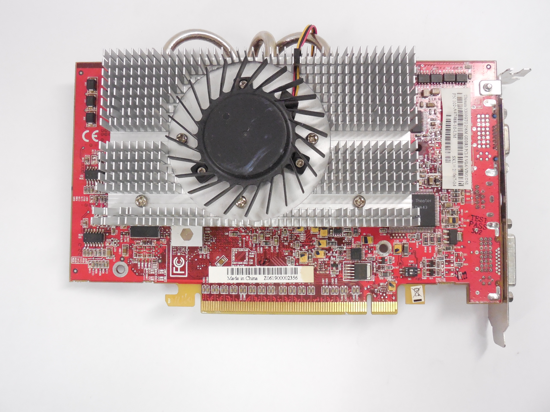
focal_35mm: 27
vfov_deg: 51.4
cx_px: 280
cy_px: 210
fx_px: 429
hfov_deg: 65.3
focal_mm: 4.6
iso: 800
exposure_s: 1/100
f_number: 3.5
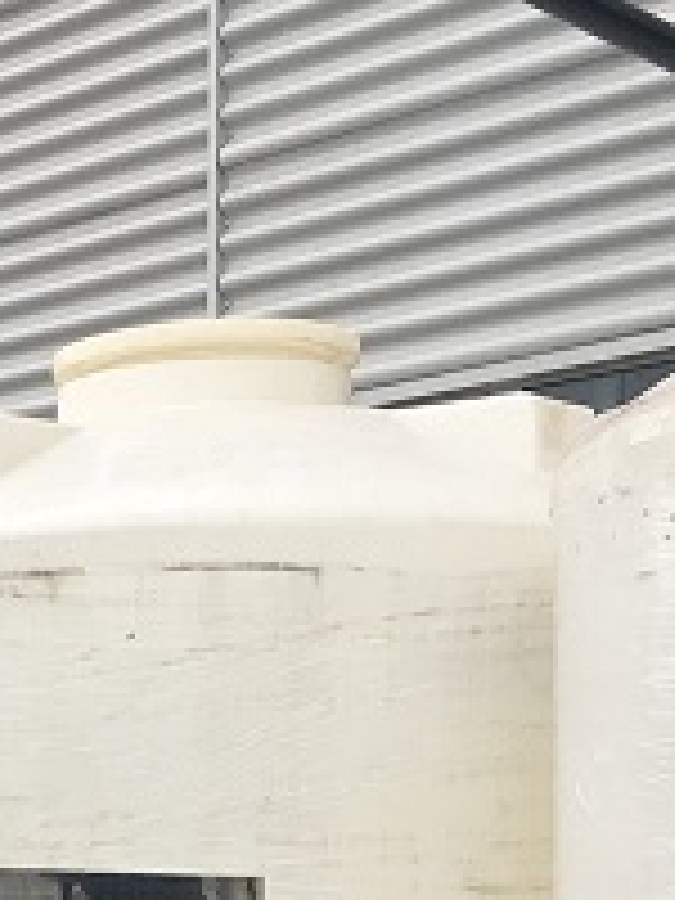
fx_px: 2574
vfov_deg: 19.1
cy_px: 961
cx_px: -342
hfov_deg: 14.0
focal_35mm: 99
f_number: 2.2
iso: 25
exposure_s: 1/134
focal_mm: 4.15
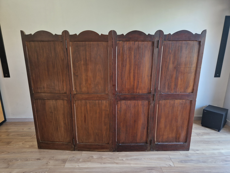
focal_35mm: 23
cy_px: 86
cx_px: 115
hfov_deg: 73.9
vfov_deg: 58.9
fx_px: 153
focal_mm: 5.4
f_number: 1.8
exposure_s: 1/100
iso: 200
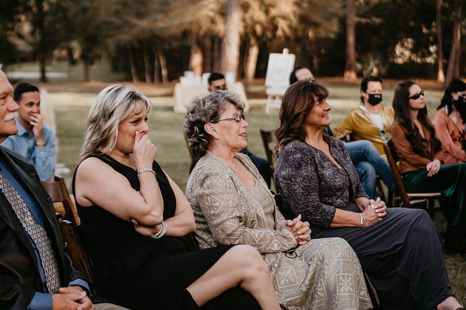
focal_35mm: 76
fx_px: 983
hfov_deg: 26.7
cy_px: 155
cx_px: 233
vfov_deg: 17.9
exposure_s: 1/400
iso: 400
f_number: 3.5
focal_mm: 76
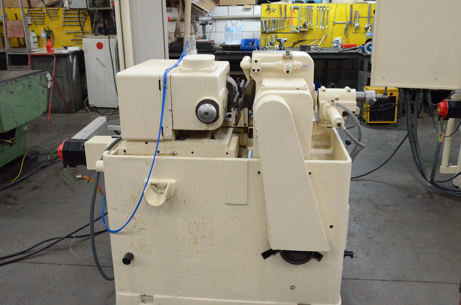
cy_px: 152
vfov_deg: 39.8
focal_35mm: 33
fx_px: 422
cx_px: 230
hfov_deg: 57.3
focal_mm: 22
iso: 6400
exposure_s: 1/125
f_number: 5.6
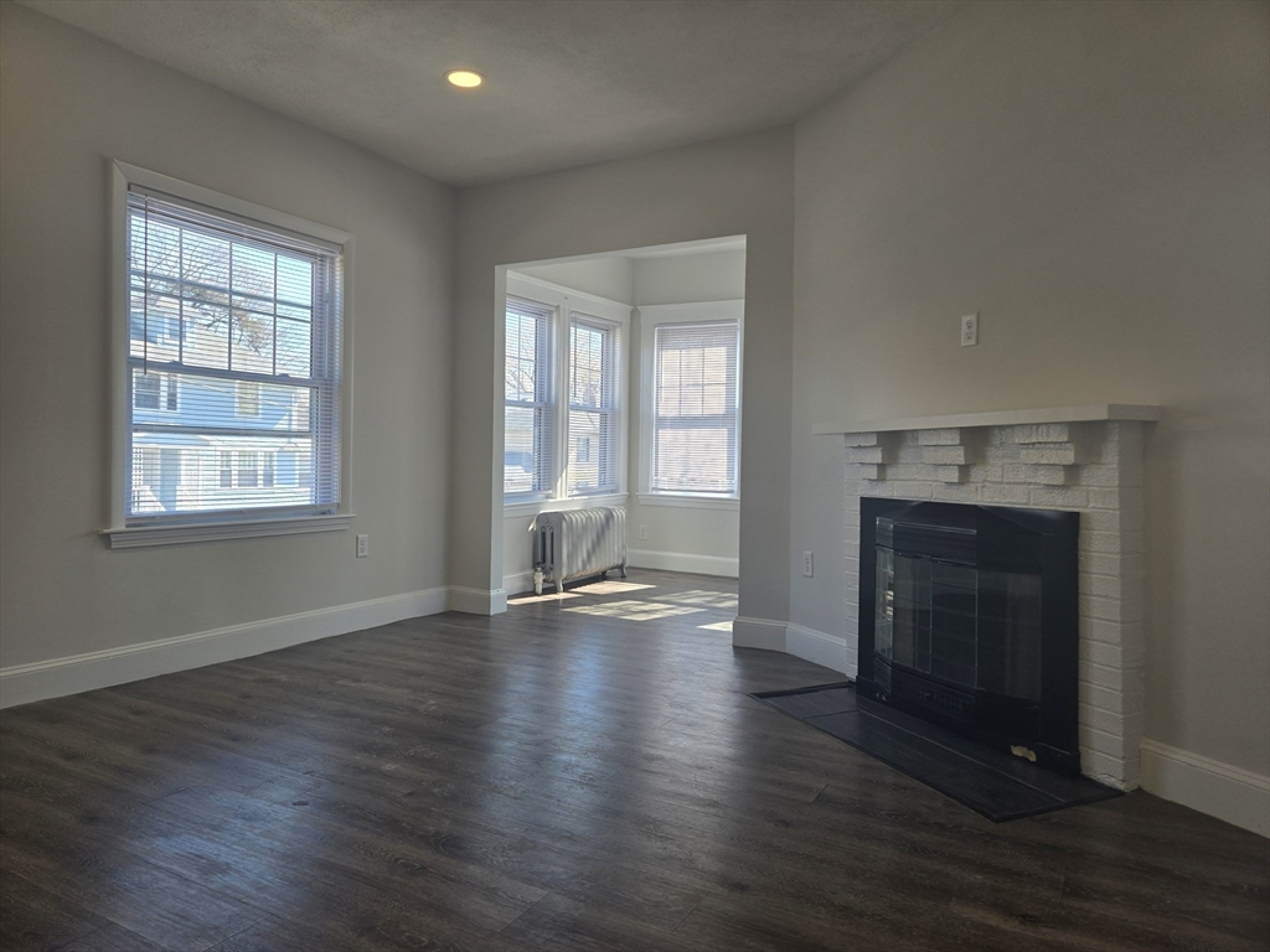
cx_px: 635
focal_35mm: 23
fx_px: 844
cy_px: 476
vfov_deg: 58.9
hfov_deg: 73.9
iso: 25
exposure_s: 1/195
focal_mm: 5.4
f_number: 1.8
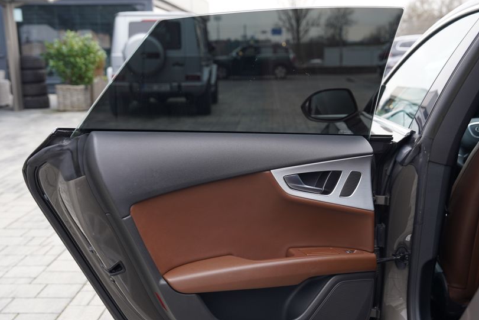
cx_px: 260
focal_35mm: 48
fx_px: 639
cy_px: 191
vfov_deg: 28.0
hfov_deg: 41.1
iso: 100
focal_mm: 38
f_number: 4
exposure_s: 1/80
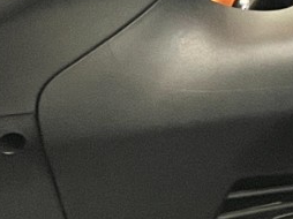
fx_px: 1387
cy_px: -222
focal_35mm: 164
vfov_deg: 8.6
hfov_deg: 9.9
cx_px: 798
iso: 500
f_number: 1.6
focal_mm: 5.1
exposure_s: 1/33
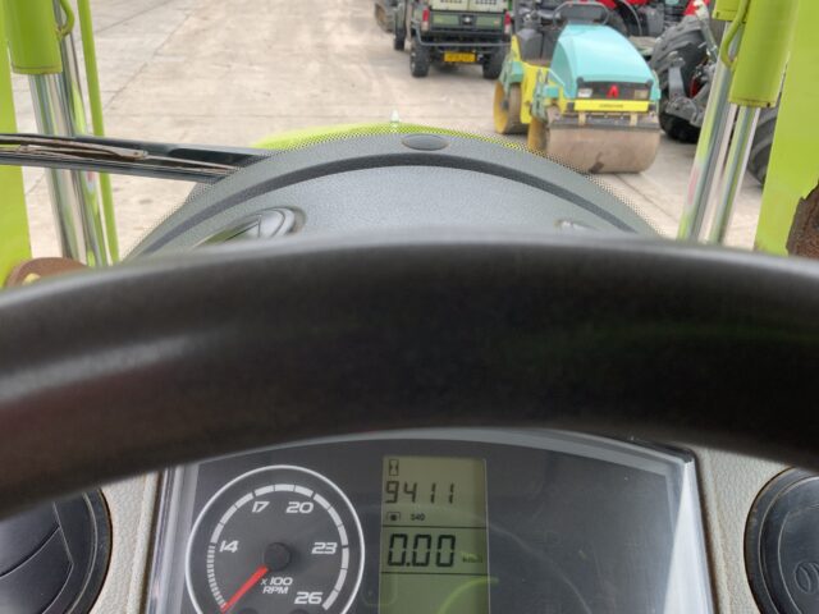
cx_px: 410
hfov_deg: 61.7
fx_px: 686
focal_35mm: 29
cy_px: 307
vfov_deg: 48.2
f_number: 1.8
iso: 32
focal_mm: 3
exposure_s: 1/122
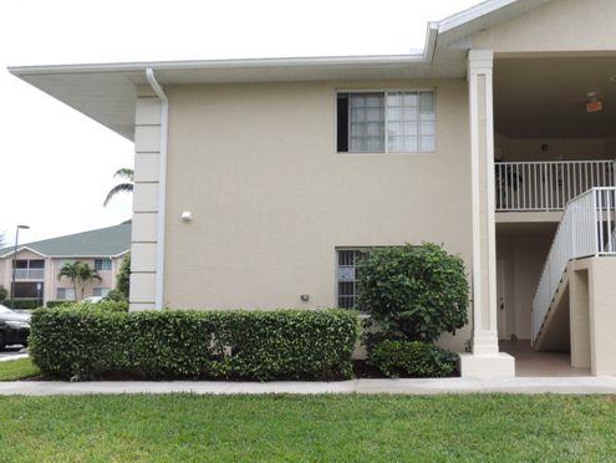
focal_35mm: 31
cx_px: 380
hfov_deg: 57.7
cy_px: 253
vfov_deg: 45.4
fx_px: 552
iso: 100
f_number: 3
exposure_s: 1/320
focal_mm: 4.3
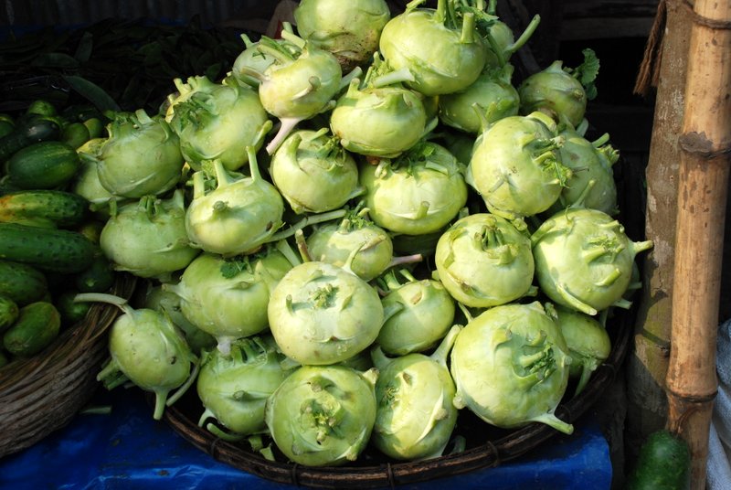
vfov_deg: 28.2
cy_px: 245
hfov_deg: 41.1
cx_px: 366
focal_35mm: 48
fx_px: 976
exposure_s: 1/250
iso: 160
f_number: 8
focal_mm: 32
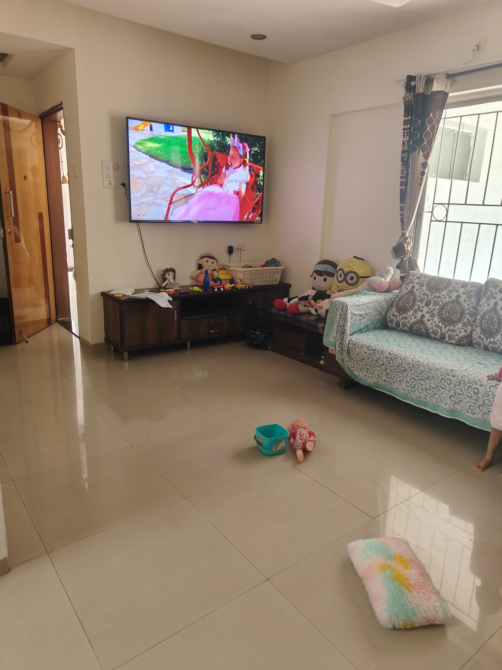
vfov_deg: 71.6
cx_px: 251
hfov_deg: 56.8
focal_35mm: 24
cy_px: 335
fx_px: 464
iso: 50
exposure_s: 1/442
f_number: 1.8
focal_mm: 5.59
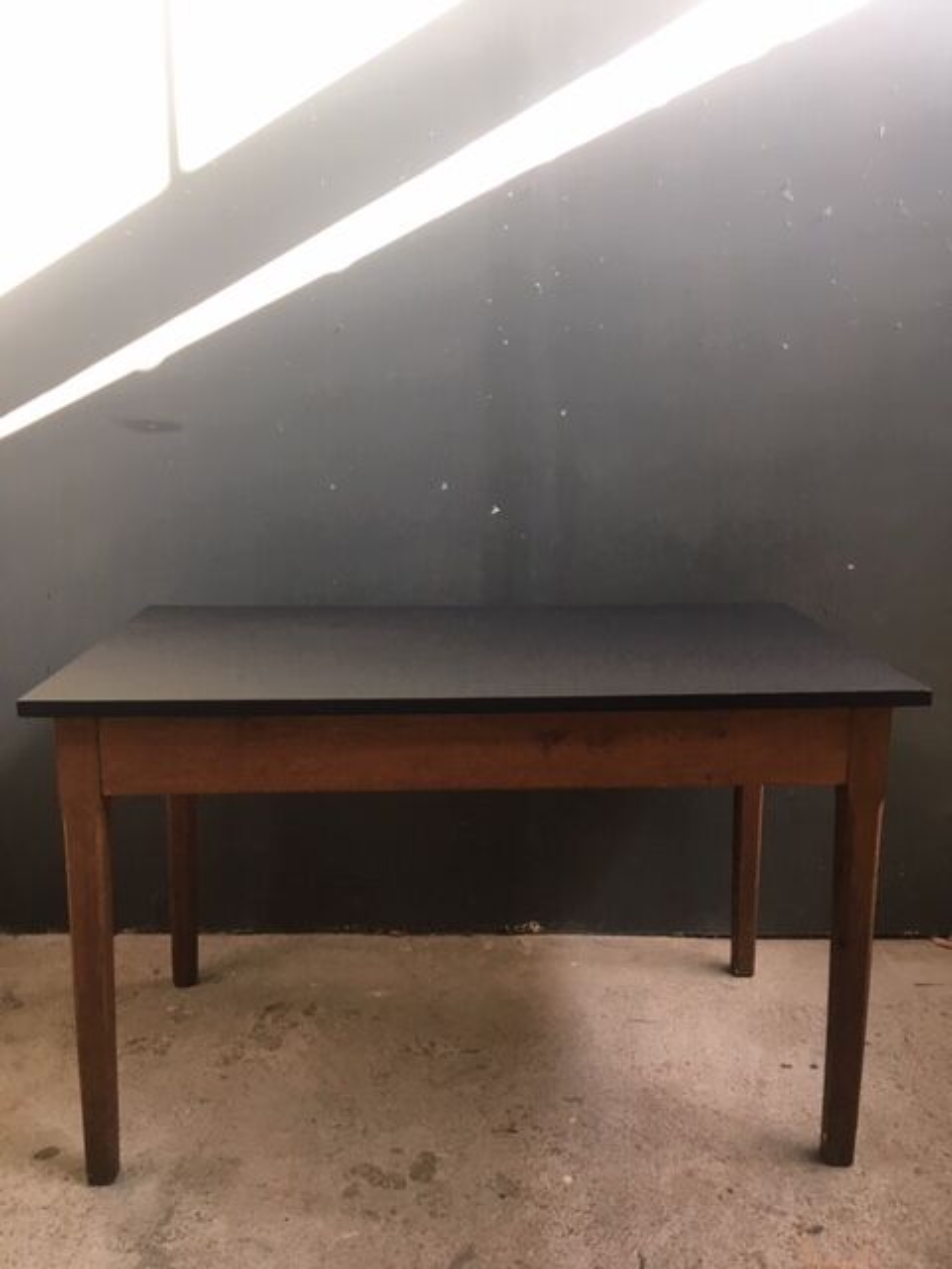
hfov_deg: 48.2
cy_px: 634
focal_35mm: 29
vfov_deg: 61.7
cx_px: 476
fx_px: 1063
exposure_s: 1/33
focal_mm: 4.15
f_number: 2.2
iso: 50
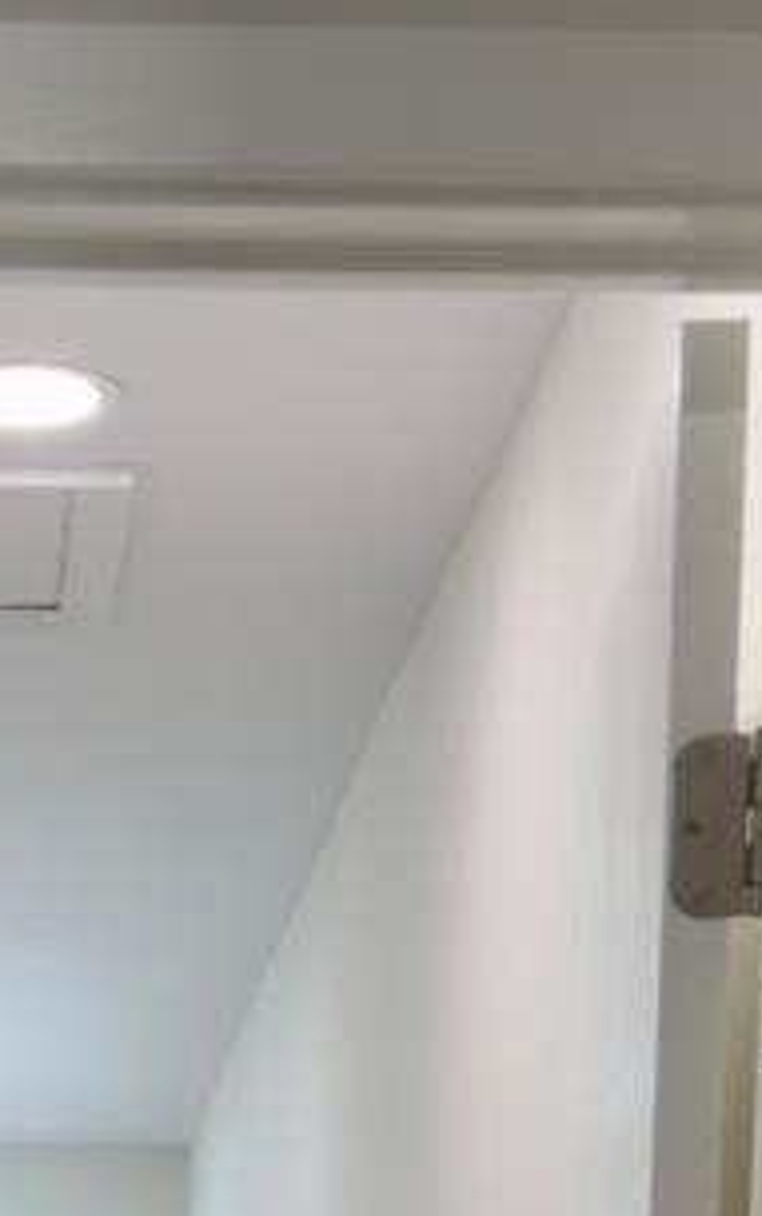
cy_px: 2093
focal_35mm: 100
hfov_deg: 13.0
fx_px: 3318
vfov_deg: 17.4
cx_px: 32
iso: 64
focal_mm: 6.76
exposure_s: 1/120
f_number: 1.78
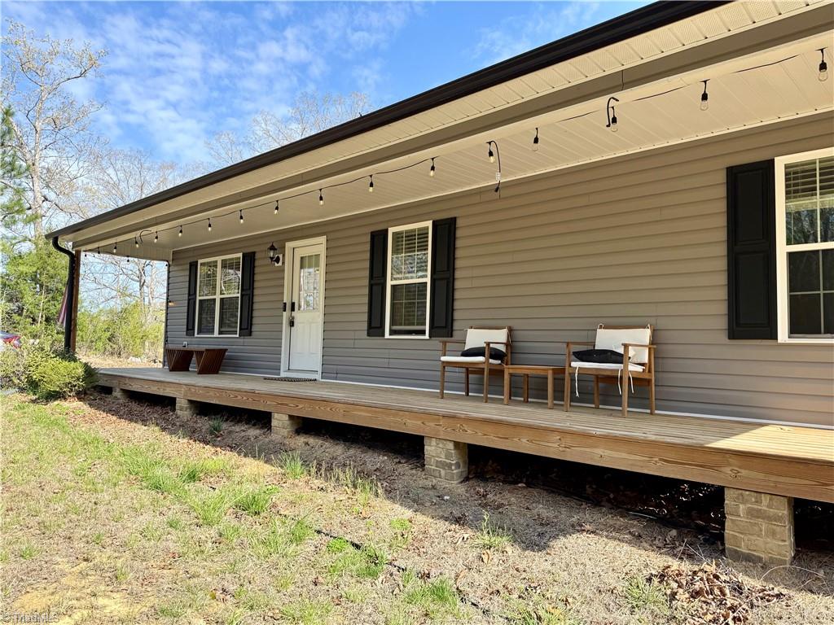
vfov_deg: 56.8
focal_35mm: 24
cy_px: 312
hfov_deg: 71.6
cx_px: 417
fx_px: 578
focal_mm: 6.76
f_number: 1.78
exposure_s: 1/1727
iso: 100
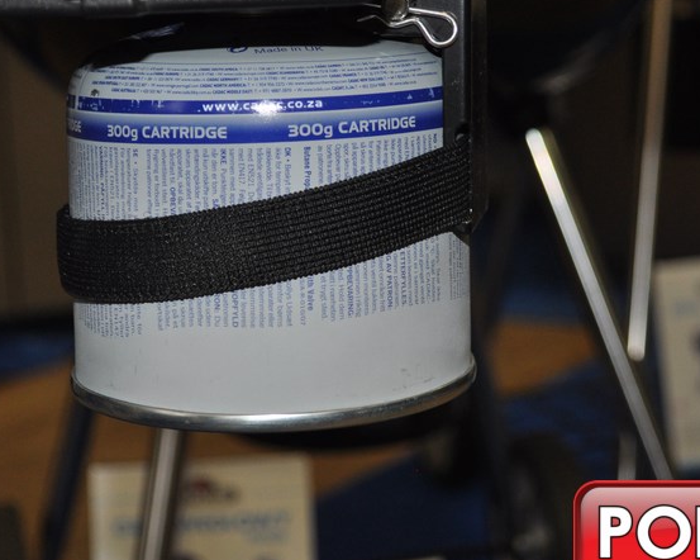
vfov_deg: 17.6
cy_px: 208
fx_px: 1802
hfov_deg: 22.0
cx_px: 375
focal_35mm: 87
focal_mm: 38
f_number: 5
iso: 720
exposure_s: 1/60
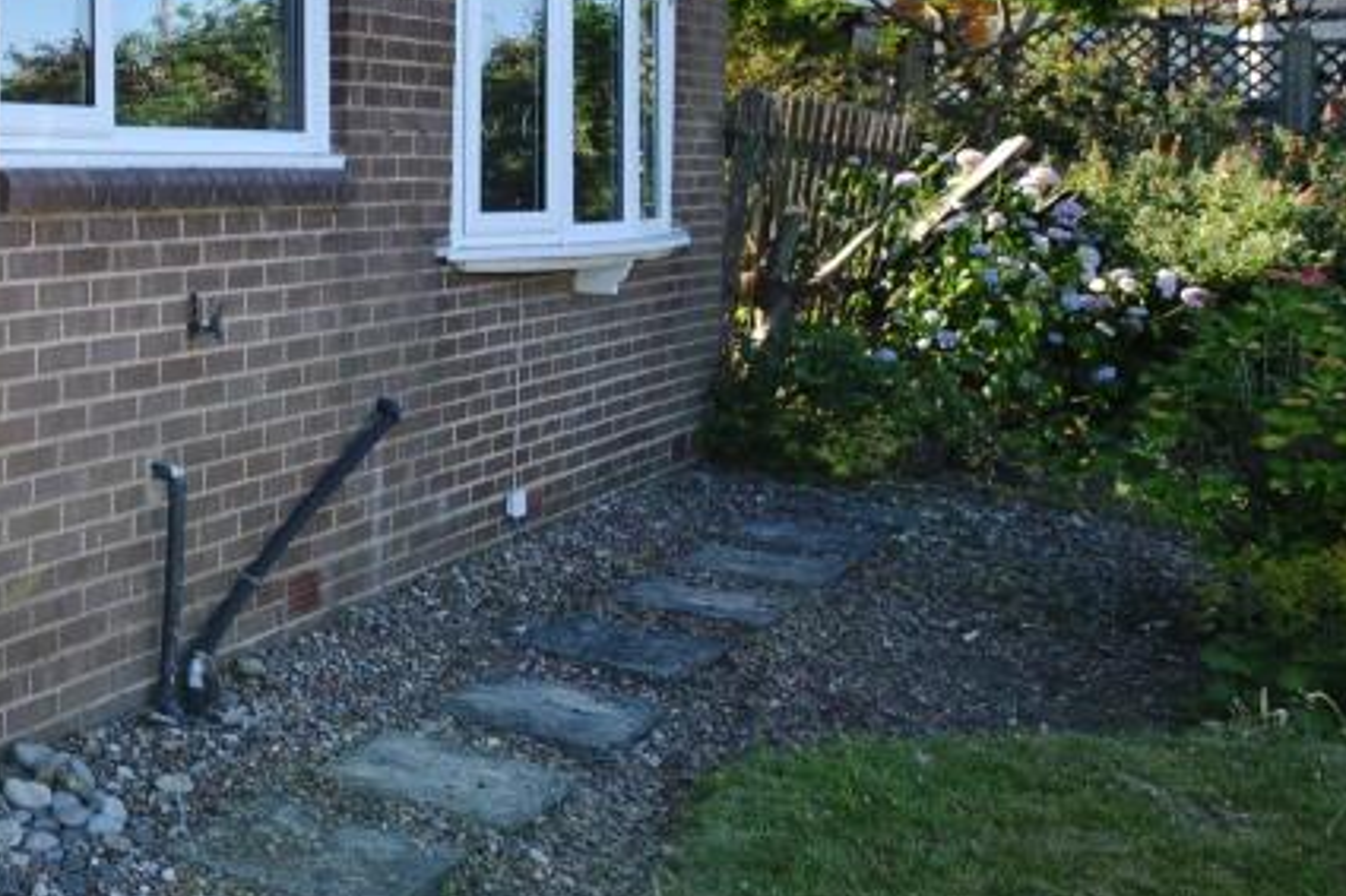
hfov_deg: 36.3
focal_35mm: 42
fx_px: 1555
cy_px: 223
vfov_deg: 31.6
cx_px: -269
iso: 100
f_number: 5.6
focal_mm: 11.5
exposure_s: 1/125
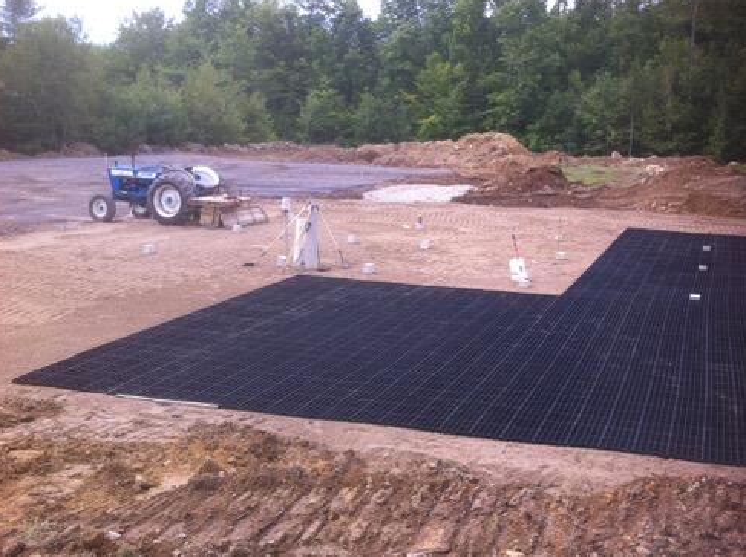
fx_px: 990
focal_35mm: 46
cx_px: 458
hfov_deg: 41.0
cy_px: 262
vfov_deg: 31.4
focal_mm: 3.85
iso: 80
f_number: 2.8
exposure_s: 1/247
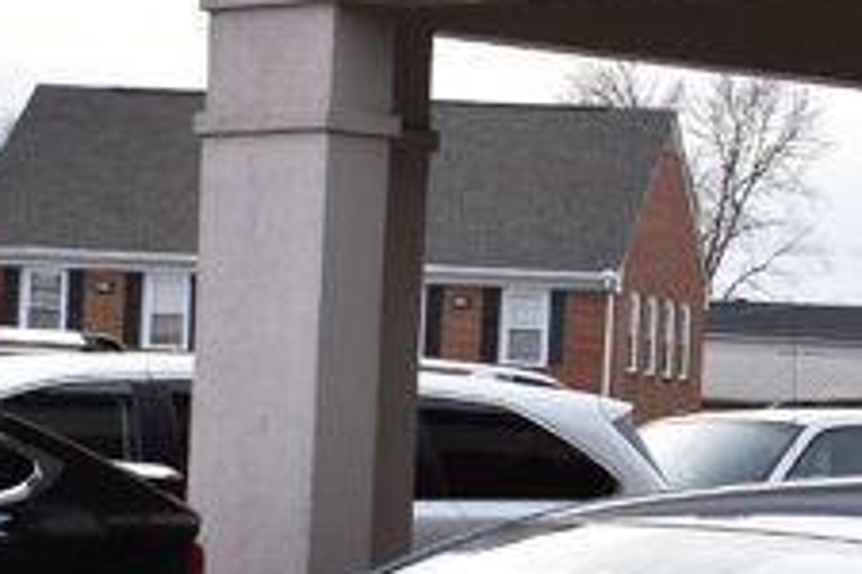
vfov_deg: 7.4
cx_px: 1418
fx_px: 4412
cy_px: 486
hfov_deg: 10.6
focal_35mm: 184
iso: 400
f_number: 10
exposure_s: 1/250
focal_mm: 27
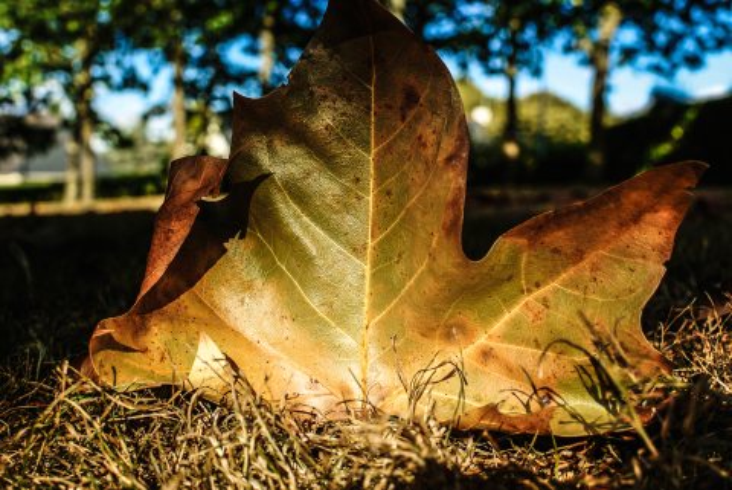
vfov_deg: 27.6
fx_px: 997
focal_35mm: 49
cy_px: 245
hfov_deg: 40.3
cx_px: 366
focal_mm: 18.5
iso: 100
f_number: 5
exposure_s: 1/400
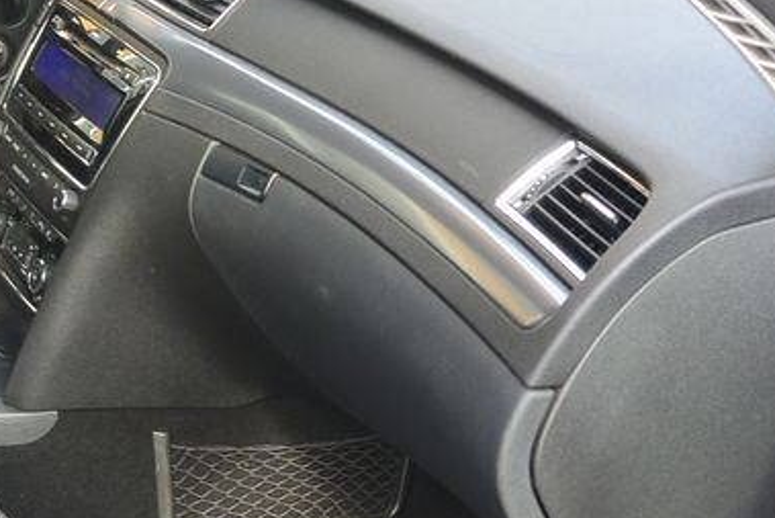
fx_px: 1572
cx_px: -143
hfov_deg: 25.1
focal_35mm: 73
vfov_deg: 18.2
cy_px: 519
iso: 160
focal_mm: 10
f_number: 3.5
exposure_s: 1/100
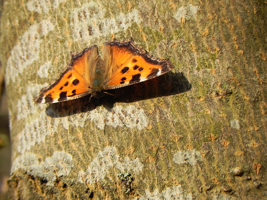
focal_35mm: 678
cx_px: 134
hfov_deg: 2.9
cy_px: 100
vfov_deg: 2.2
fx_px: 5230
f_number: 5.6
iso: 160
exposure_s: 1/294
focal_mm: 120
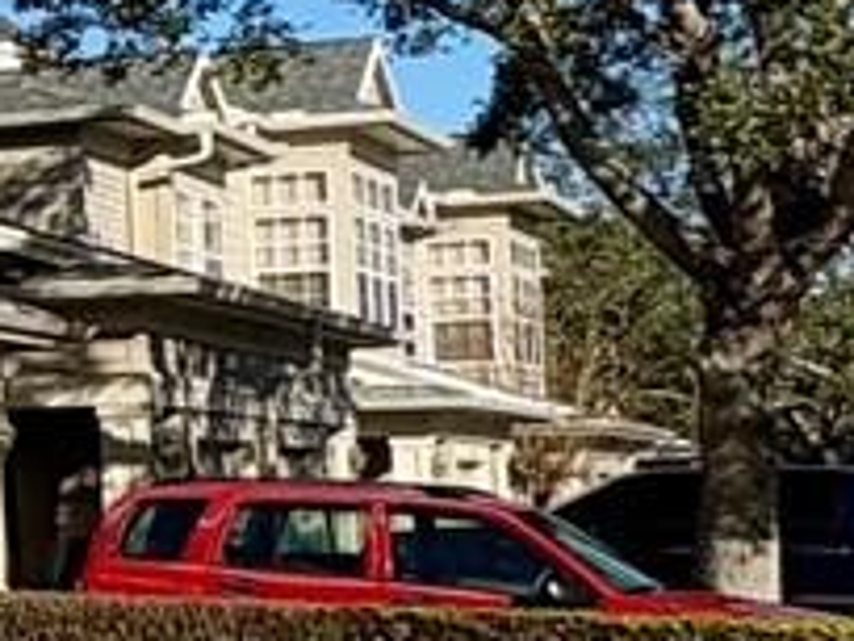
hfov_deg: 10.9
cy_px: 373
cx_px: -1788
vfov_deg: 13.5
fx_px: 2714
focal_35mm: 110
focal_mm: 2.22
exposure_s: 1/4132
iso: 50
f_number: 2.2
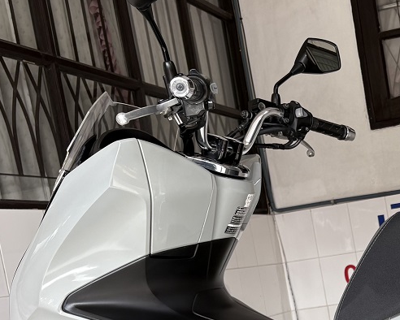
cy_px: 320
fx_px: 782
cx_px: 441
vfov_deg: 22.3
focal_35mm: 66
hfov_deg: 26.4
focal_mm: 5.96
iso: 40
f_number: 1.6
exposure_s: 1/222
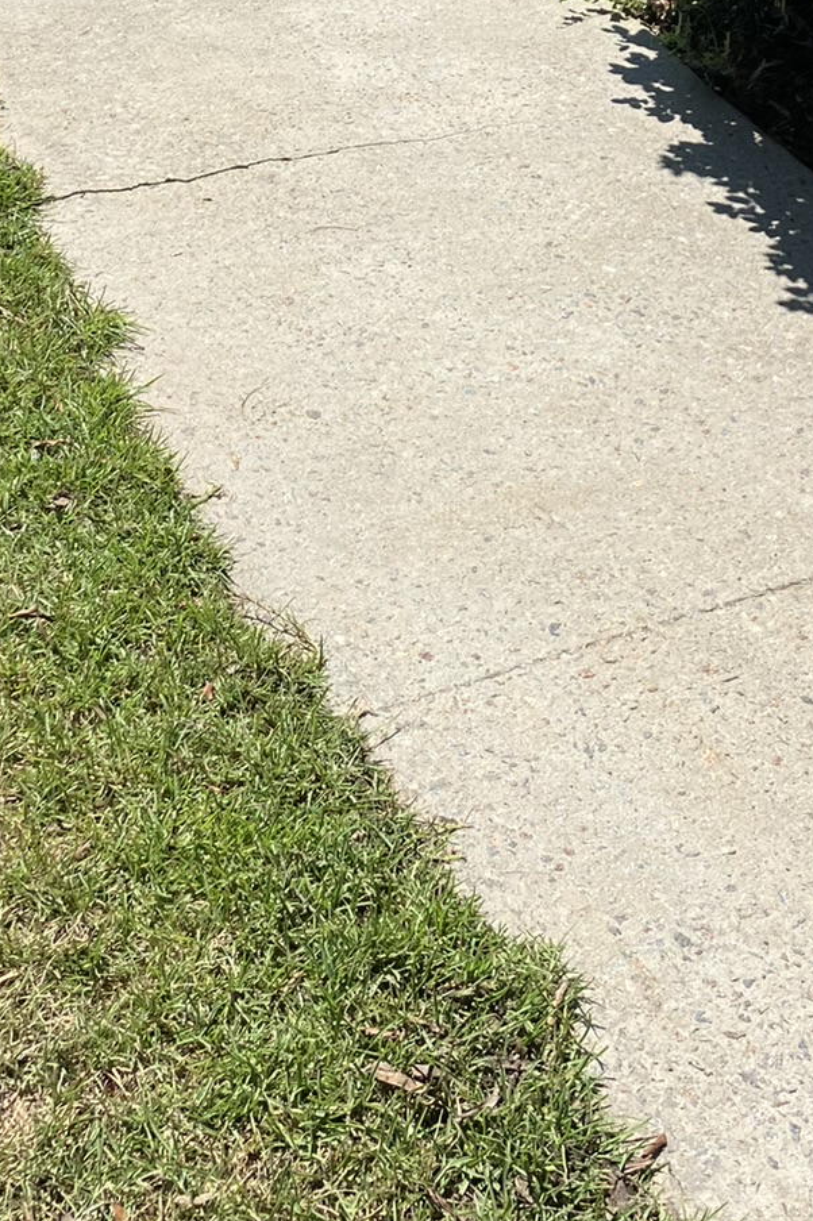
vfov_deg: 29.1
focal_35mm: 66
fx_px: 2237
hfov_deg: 20.6
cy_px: 90
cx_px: 442
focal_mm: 3.99
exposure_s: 1/2315
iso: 32
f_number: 1.8
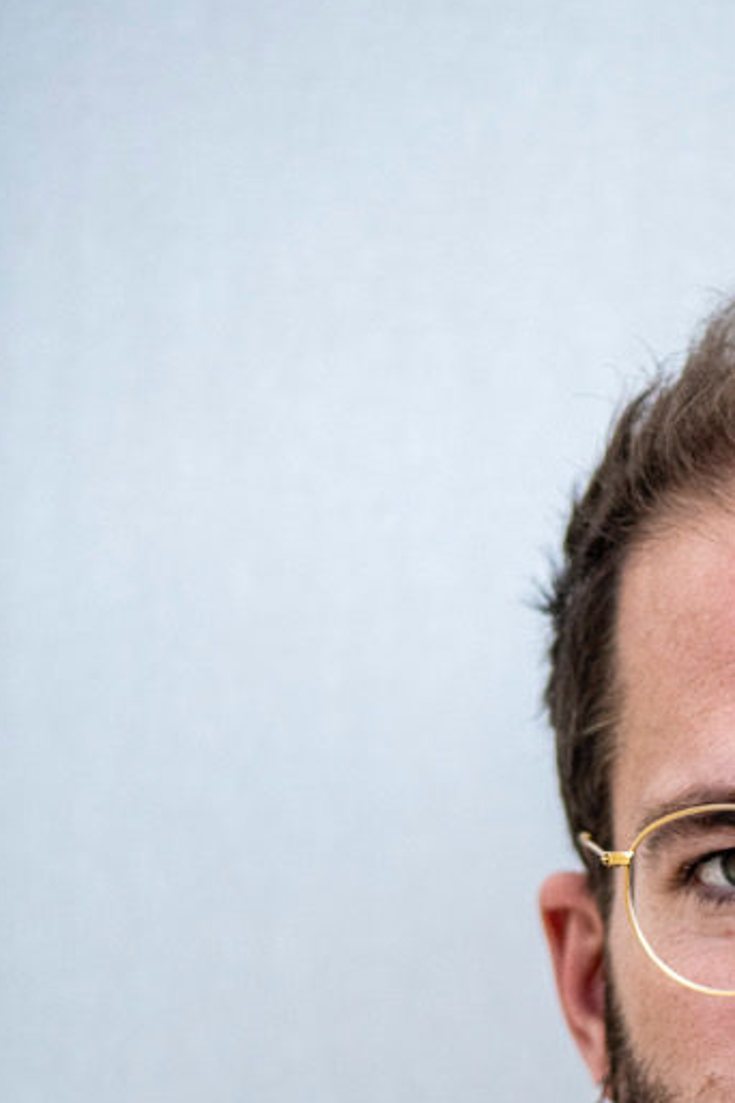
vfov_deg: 7.8
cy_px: 1006
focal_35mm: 262
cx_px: 889
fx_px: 8023
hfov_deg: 5.2
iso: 800
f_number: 4
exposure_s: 1/1000
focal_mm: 105
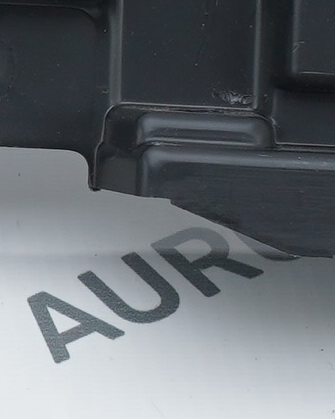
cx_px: -843
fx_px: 5356
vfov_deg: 4.5
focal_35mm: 432
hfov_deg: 3.5
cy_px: -117
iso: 500
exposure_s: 1/160
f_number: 6.3
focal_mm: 49
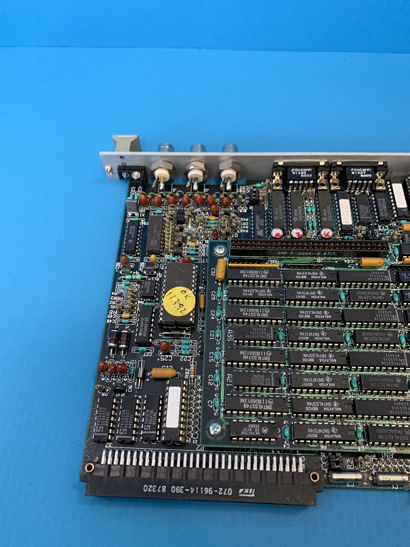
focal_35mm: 26
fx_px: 411
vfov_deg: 67.3
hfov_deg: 53.1
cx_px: 205
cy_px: 274
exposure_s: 1/50
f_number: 1.8
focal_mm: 4.25
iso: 250
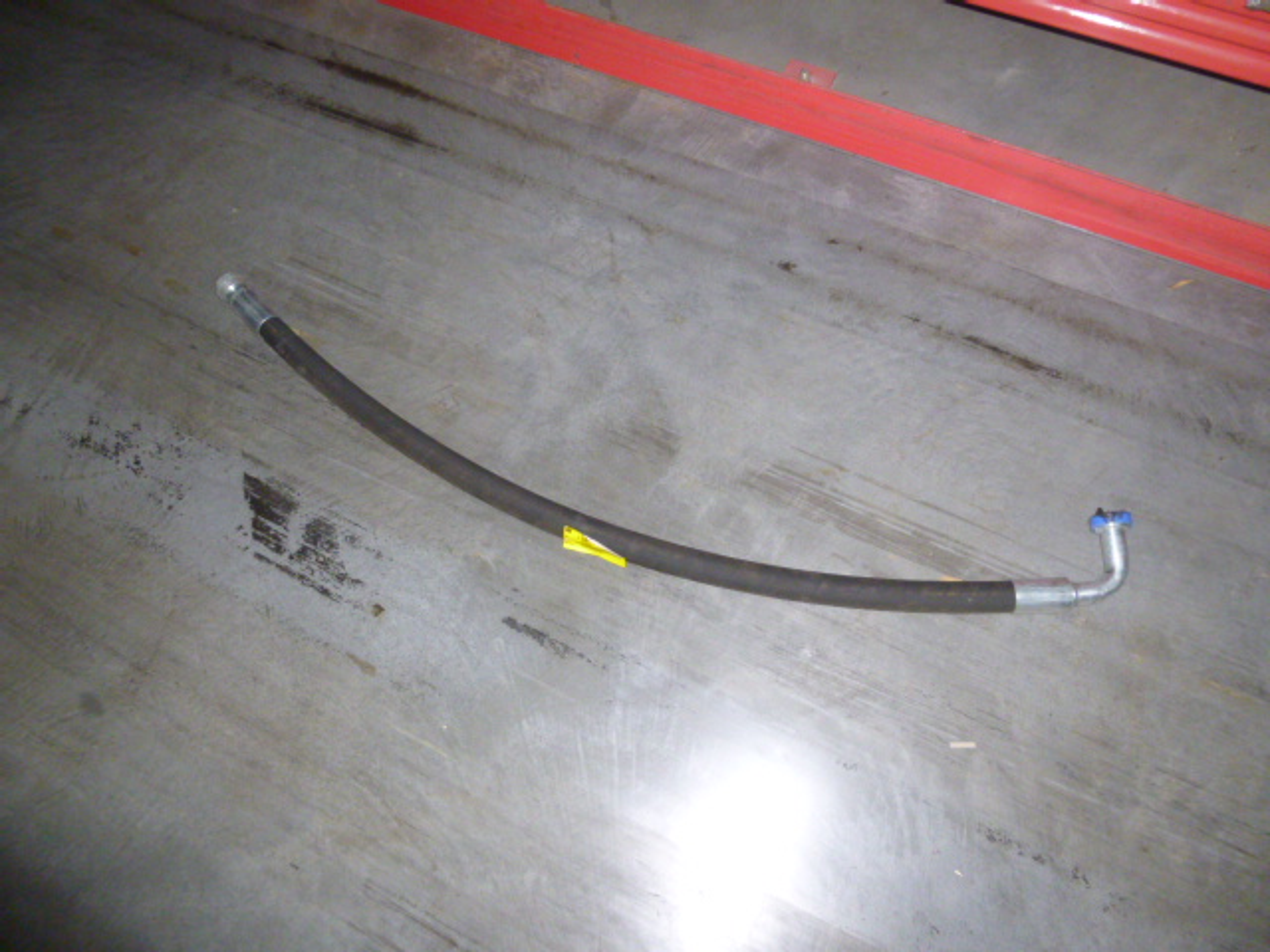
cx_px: 635
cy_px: 476
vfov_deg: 54.9
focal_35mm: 25
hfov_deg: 69.4
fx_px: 917
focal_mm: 4.5
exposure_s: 1/60
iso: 250
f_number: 3.1
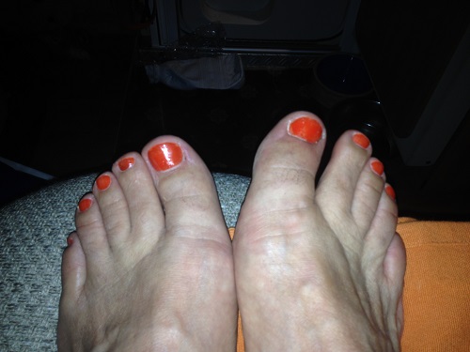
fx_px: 475
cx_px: 235
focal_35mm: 35
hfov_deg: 52.6
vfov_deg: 40.7
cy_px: 176
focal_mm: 4.28
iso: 50
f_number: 2.4
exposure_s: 1/35
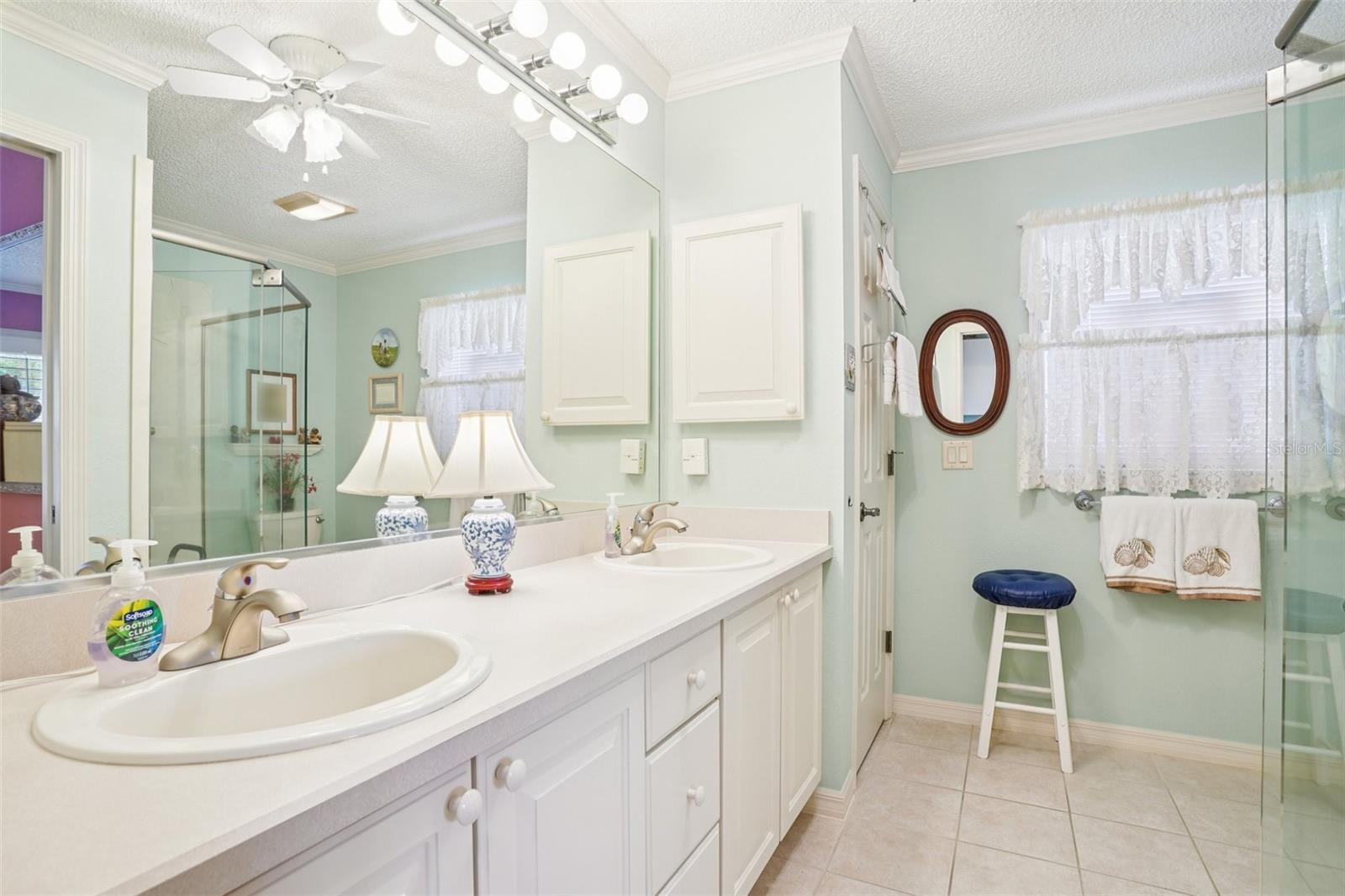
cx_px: 672
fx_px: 635
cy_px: 448
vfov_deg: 70.4
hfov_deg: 93.3
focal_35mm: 17
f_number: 8
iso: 100
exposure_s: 1/6
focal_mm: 17
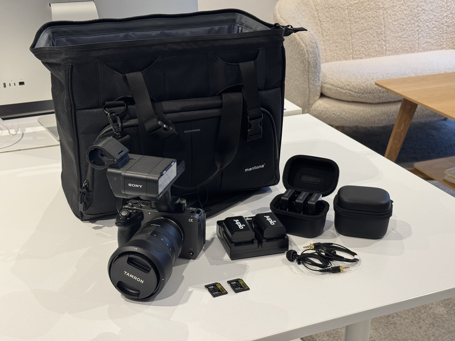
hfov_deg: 39.7
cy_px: 170
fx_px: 631
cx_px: 228
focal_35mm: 48
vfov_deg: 30.3
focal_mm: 6.76
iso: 100
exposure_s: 1/50
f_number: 1.78
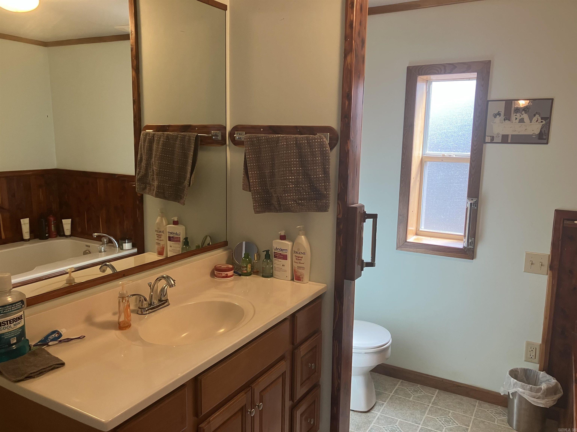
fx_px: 467
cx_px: 288
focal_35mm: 28
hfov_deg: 63.4
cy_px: 216
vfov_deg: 49.7
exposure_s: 1/60
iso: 64
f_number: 1.8
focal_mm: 3.99
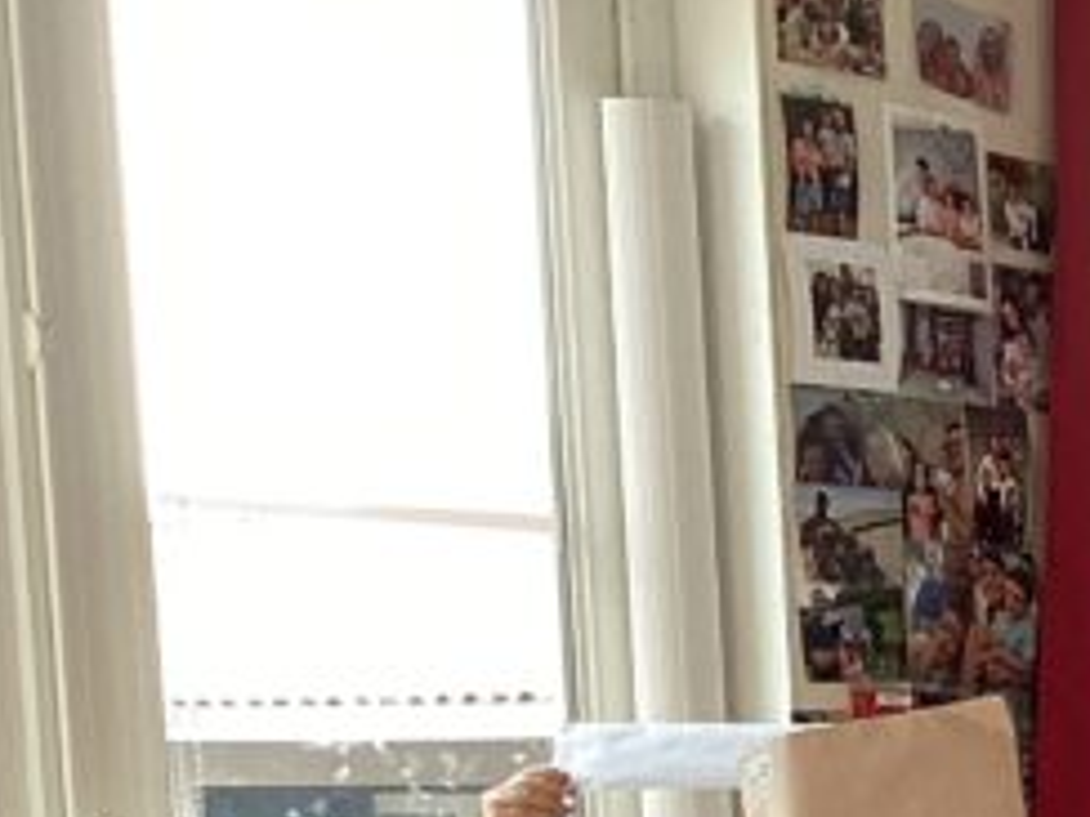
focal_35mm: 130
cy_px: 1344
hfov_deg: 13.5
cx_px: 2024
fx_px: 4093
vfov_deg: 10.8
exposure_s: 1/50
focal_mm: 3.3
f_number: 2.4
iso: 64
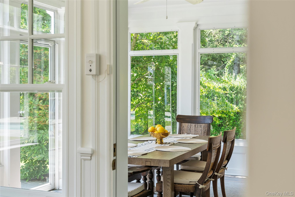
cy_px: 98
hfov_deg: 38.2
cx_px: 148
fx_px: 426
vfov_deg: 26.0
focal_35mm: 52
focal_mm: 35
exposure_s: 1/90
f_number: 4.5
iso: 400
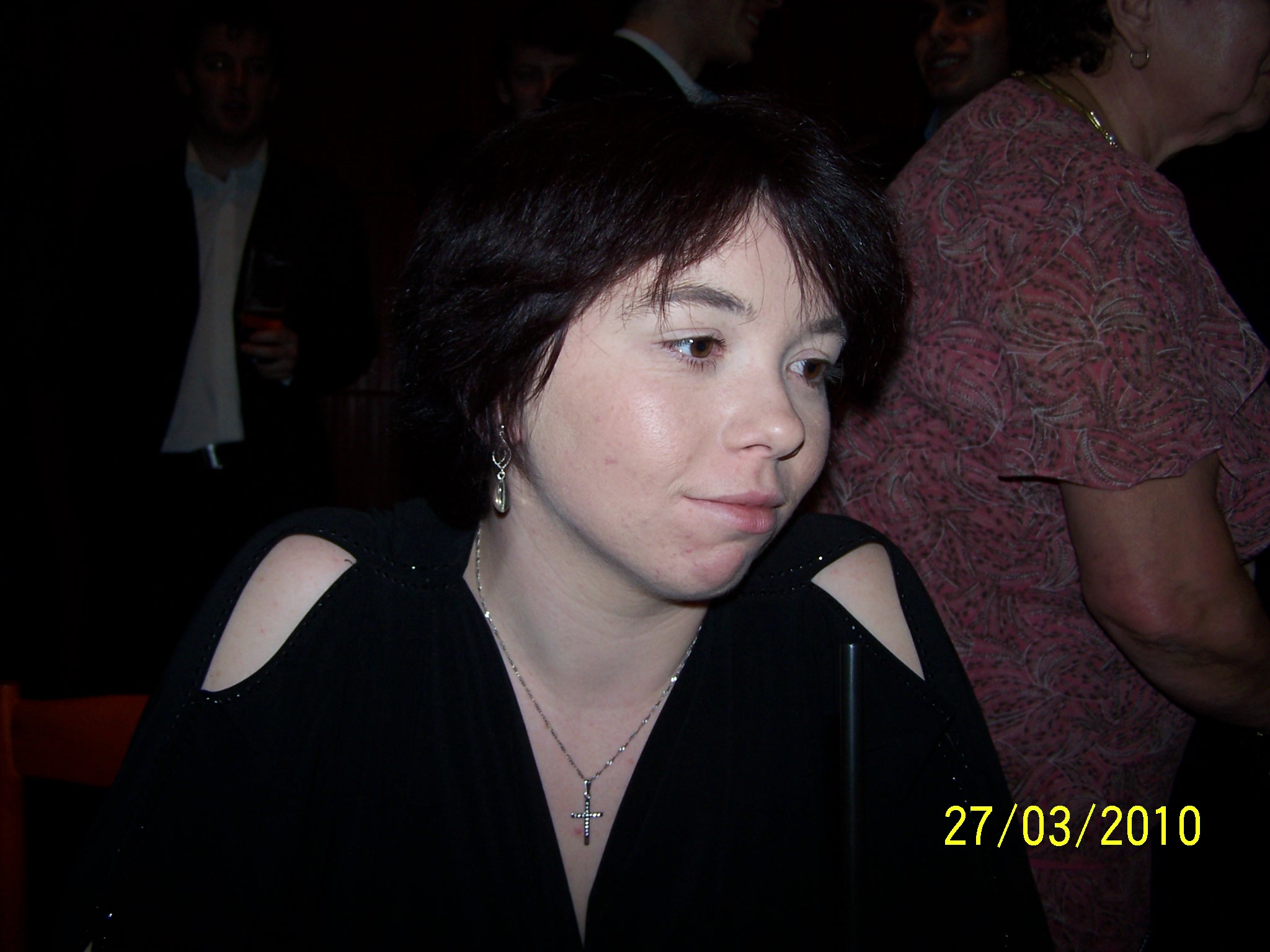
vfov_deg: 37.7
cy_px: 476
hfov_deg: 49.0
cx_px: 635
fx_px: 1394
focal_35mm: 38
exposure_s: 1/60
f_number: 2.8
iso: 80
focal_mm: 6.3
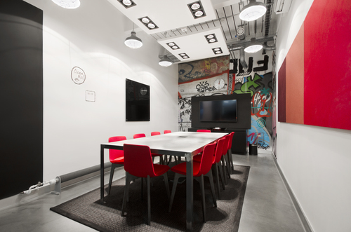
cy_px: 116
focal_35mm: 17
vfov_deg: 69.4
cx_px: 176
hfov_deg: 92.6
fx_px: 168
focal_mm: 11.5
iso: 100
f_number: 8
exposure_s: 1
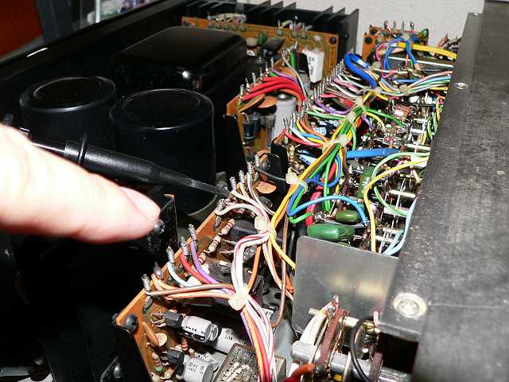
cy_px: 191
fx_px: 529
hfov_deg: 51.4
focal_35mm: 36
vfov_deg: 39.7
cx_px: 254
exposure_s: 1/60
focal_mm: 6
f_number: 2.8
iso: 100
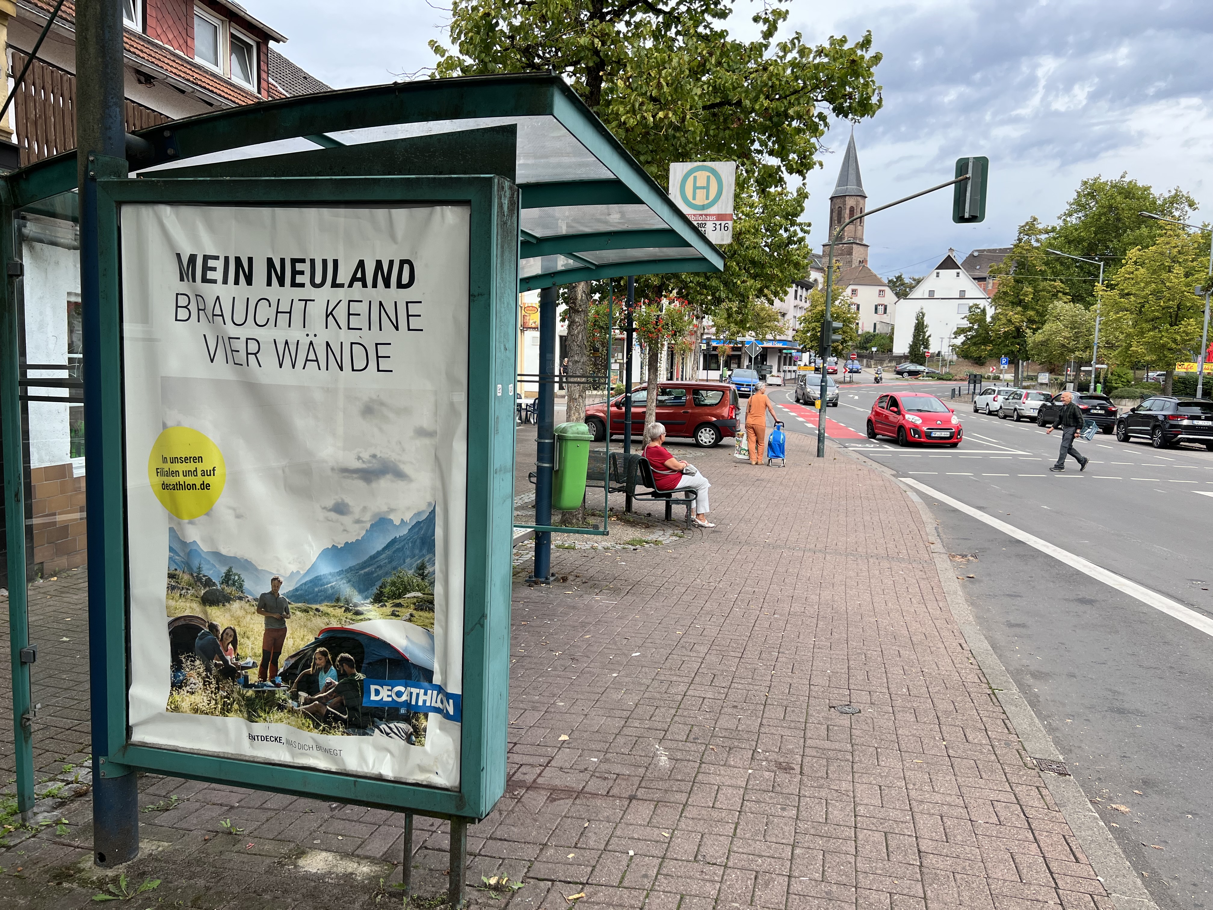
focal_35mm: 26
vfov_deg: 53.1
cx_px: 606
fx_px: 911
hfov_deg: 67.3
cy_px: 455
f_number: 1.5
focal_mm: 5.7
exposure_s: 1/1344
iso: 50
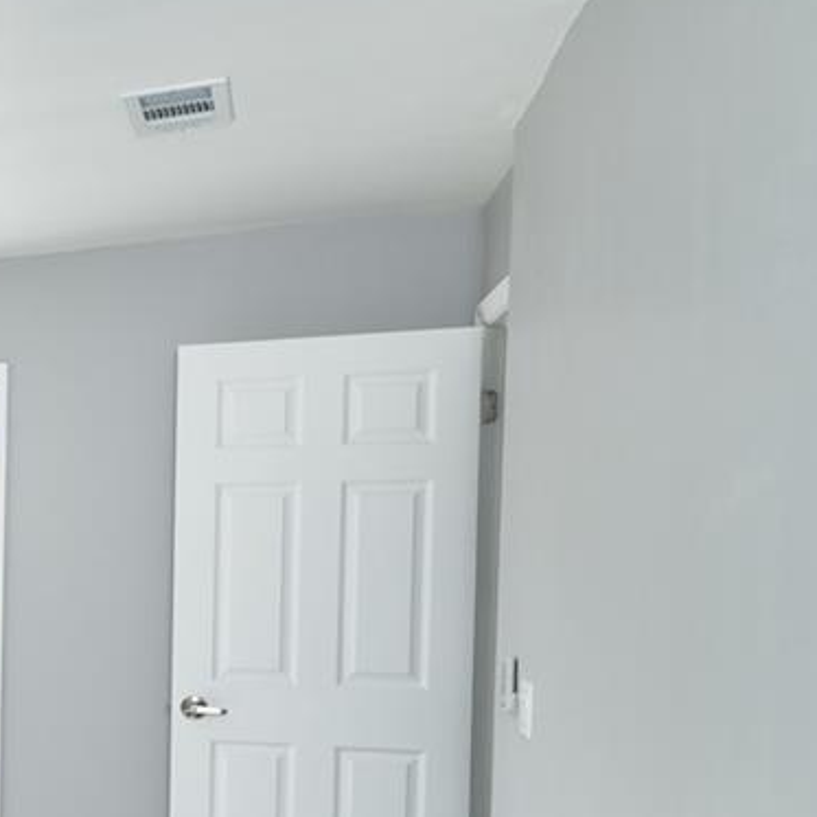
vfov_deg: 33.0
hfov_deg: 23.0
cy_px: 578
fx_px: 1362
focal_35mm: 51
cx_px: -556
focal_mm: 14
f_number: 5
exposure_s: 1/200
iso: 400
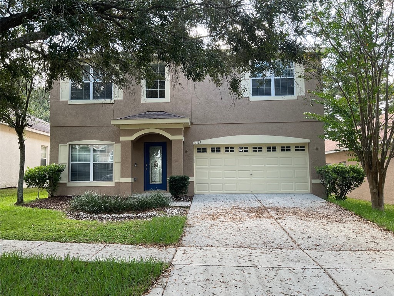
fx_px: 330
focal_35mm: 29
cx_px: 197
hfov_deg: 61.7
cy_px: 148
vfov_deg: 48.2
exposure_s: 1/100
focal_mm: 3
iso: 25
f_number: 1.8
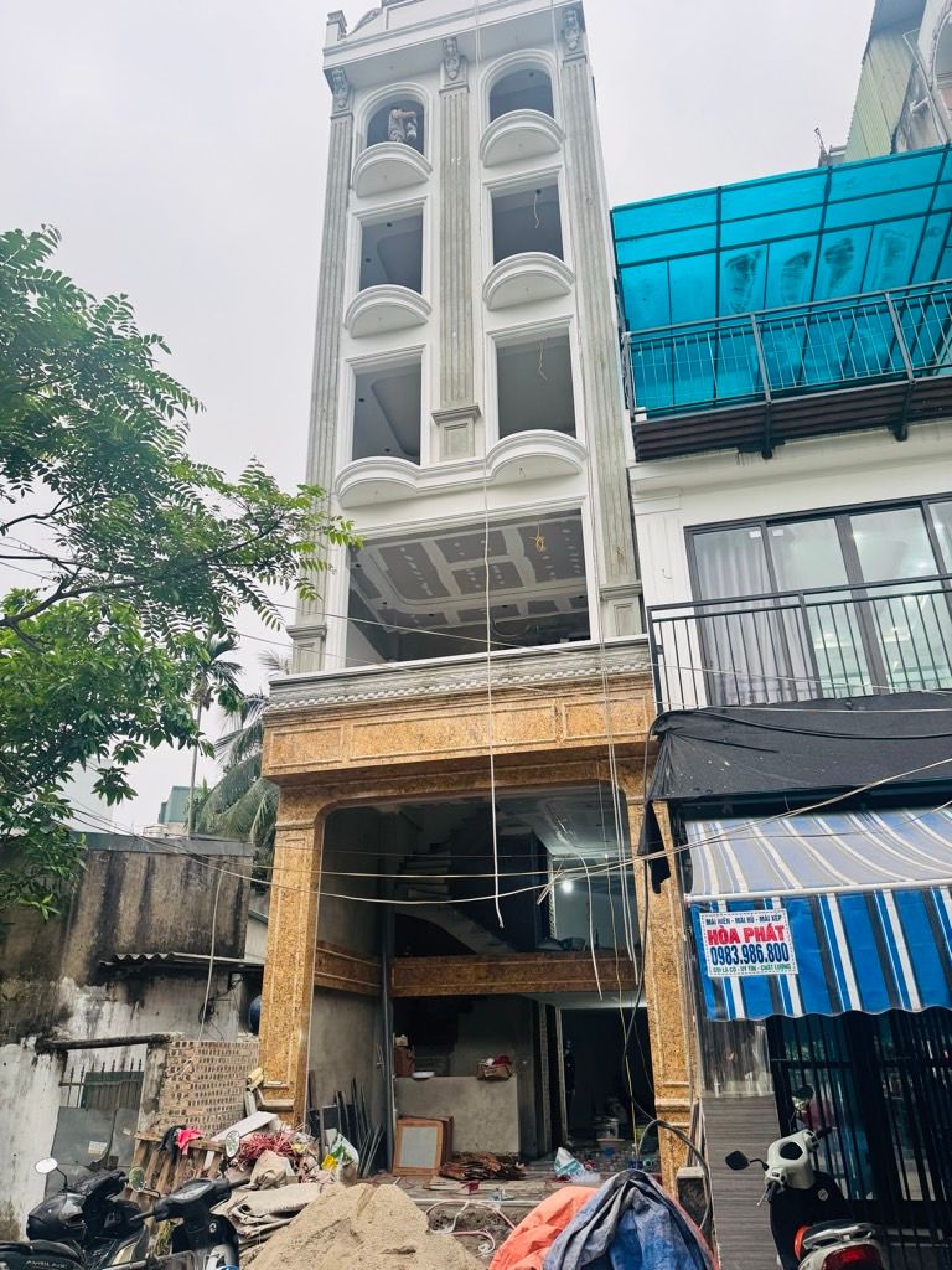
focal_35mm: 24
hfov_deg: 56.8
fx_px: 880
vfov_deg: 71.6
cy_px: 635
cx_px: 476
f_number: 1.78
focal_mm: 6.76
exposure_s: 1/121
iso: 64
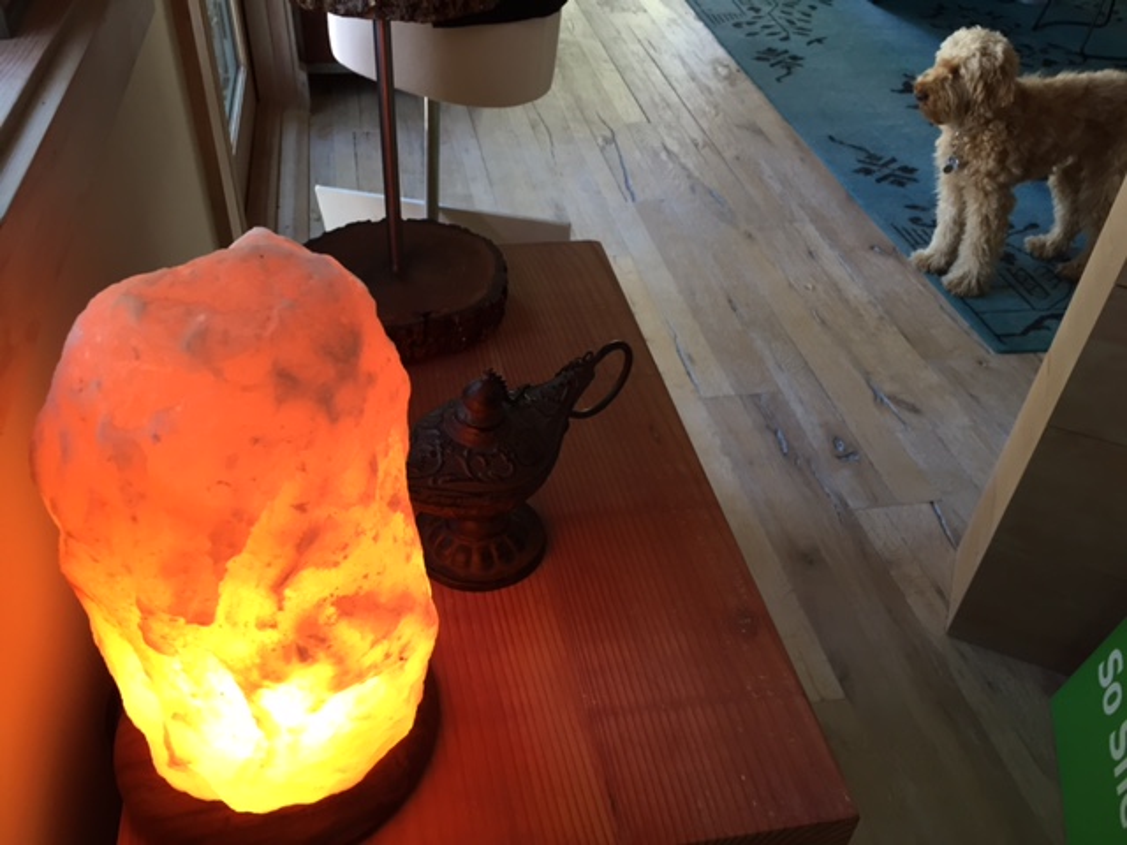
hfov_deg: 61.7
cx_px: 564
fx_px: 944
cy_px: 422
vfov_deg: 48.2
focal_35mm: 29
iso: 64
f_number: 2.2
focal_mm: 4.15
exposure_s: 1/30
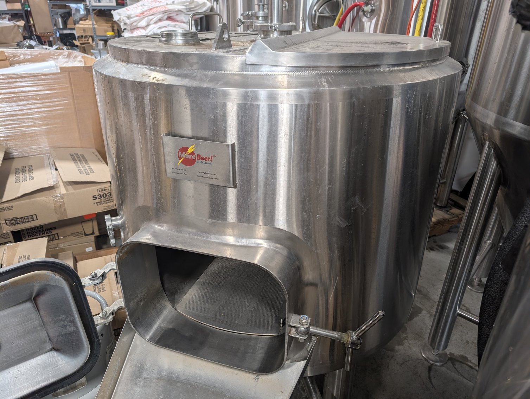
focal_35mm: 24
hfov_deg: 71.5
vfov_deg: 56.9
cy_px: 200
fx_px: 368
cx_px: 265
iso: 21
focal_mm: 6.9
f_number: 1.68
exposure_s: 1/70.5
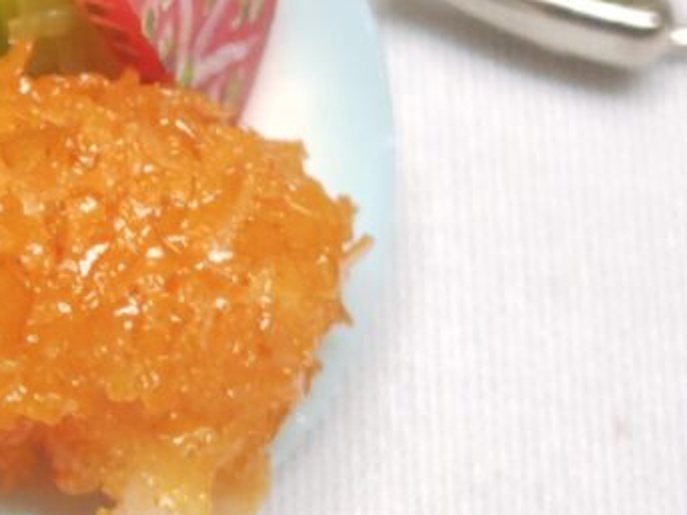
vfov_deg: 21.7
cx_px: -64
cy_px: 108
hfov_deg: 26.7
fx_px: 1329
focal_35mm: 67
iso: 218
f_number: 1.9
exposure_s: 1/50
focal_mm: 5.56
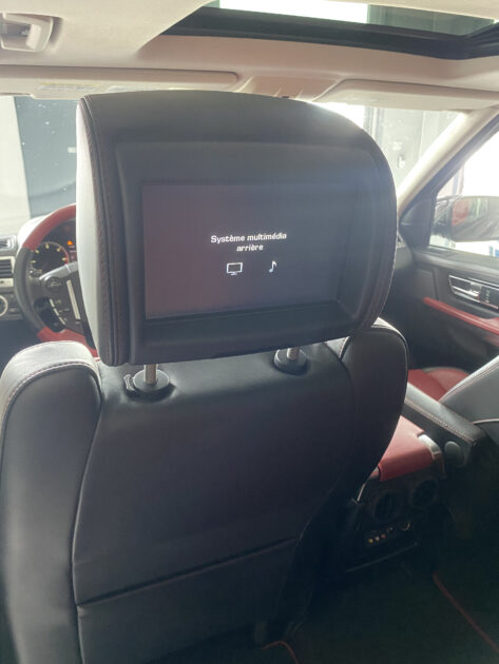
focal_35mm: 26
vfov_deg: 67.3
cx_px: 250
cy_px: 332
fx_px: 499
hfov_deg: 53.1
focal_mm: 4.25
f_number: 1.8
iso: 500
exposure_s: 1/41
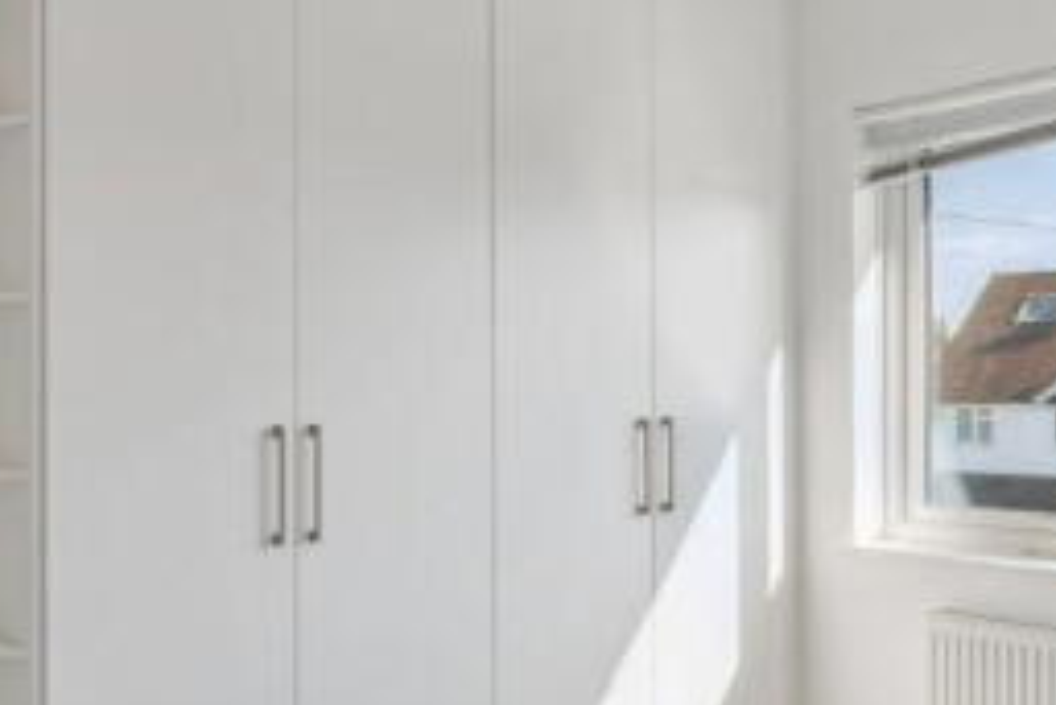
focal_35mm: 41
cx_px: 489
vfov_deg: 32.6
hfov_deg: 47.3
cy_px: 402
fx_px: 1203
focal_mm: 16
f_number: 5.6
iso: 320
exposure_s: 1/60
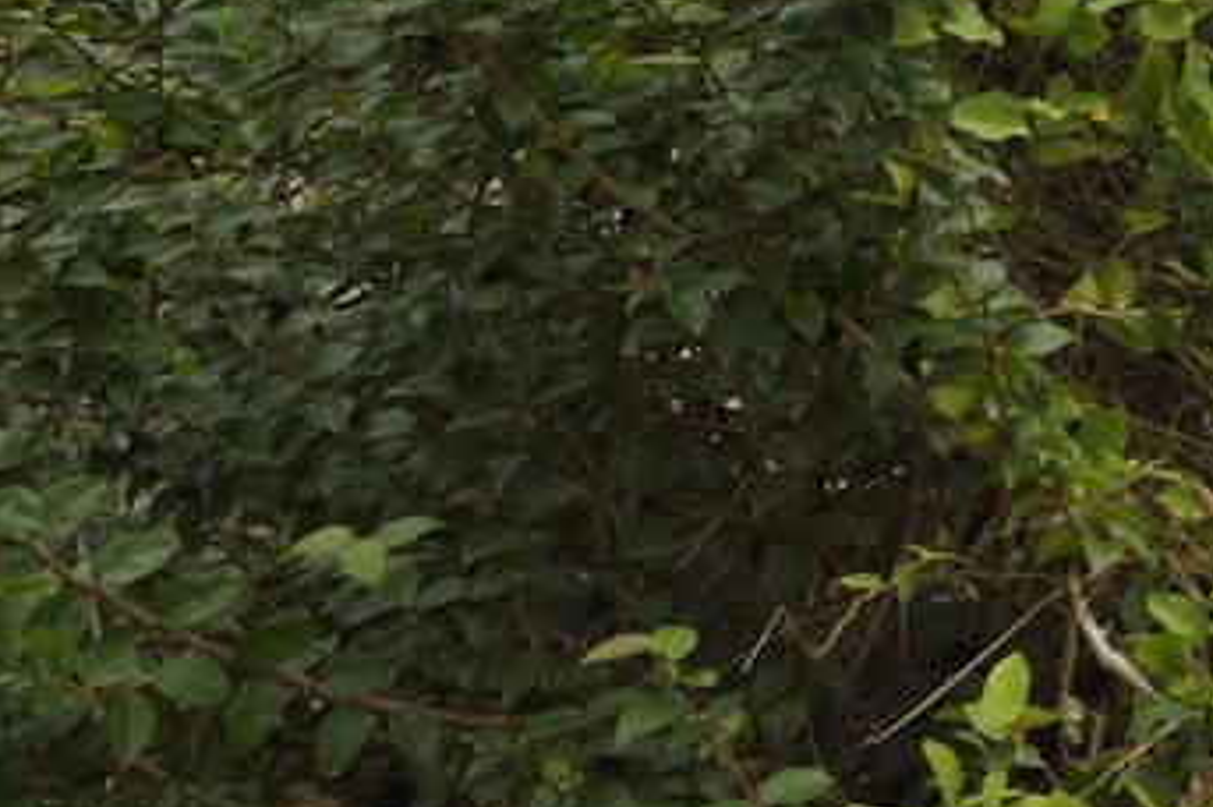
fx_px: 3770
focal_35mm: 112
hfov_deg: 13.7
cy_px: -772
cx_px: 2822
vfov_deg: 11.1
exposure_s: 1/200
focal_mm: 24
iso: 800
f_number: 11
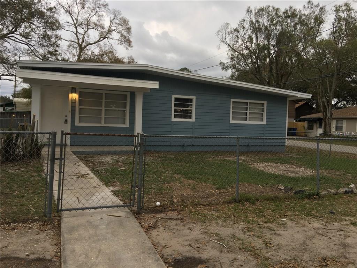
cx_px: 178
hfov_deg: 61.7
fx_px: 299
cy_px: 134
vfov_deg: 48.2
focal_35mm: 29
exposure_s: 1/150
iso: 25
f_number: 2.2
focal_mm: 4.15
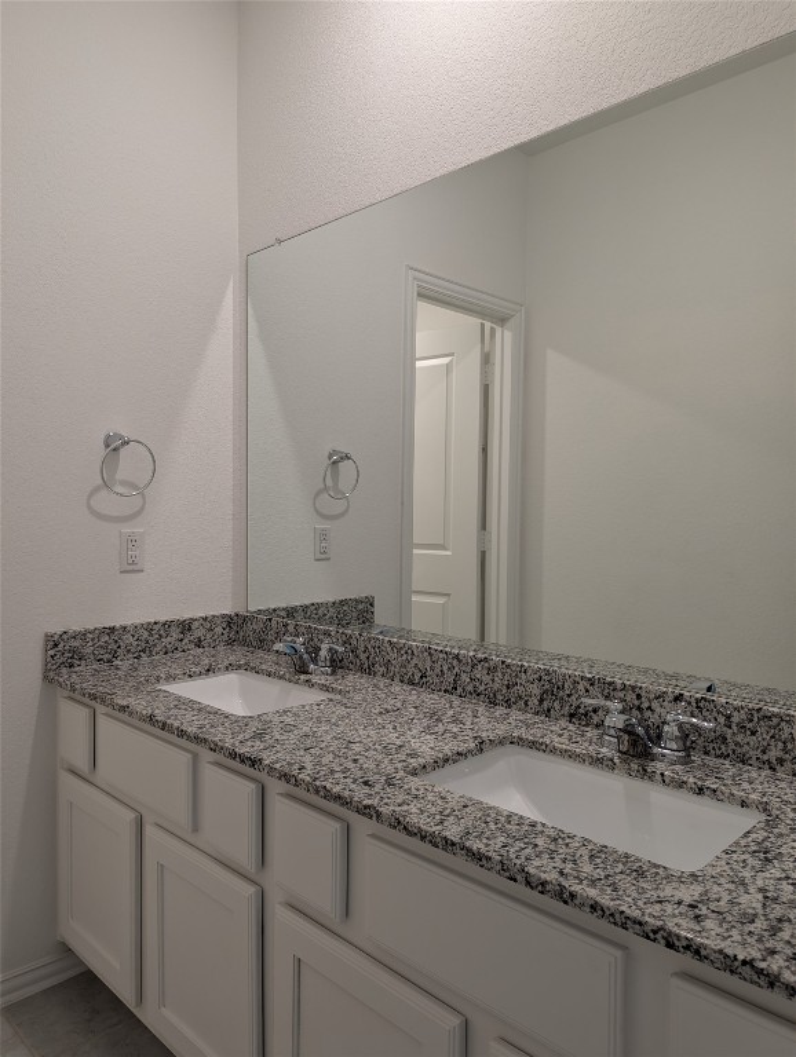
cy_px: 528
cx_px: 398
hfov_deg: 56.9
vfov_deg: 71.5
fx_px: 734
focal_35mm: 24
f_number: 1.85
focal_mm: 6.81
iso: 43
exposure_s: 1/24
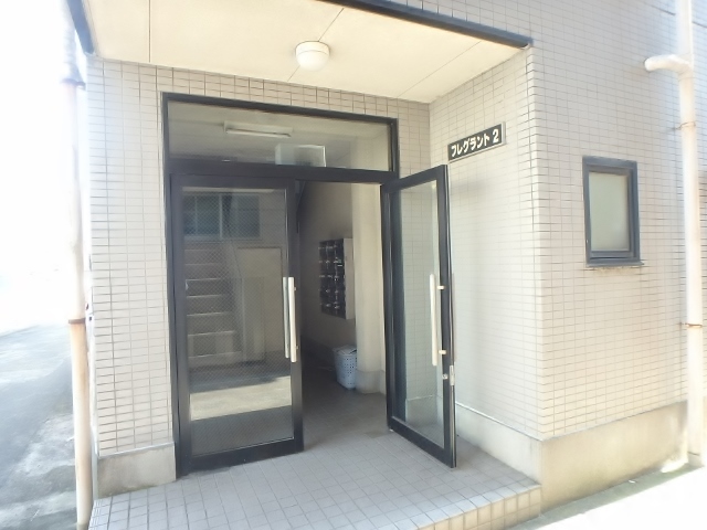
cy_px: 265
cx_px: 354
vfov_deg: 63.4
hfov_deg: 79.0
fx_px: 429
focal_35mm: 21
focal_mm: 3.7
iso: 200
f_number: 3.5
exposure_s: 1/60
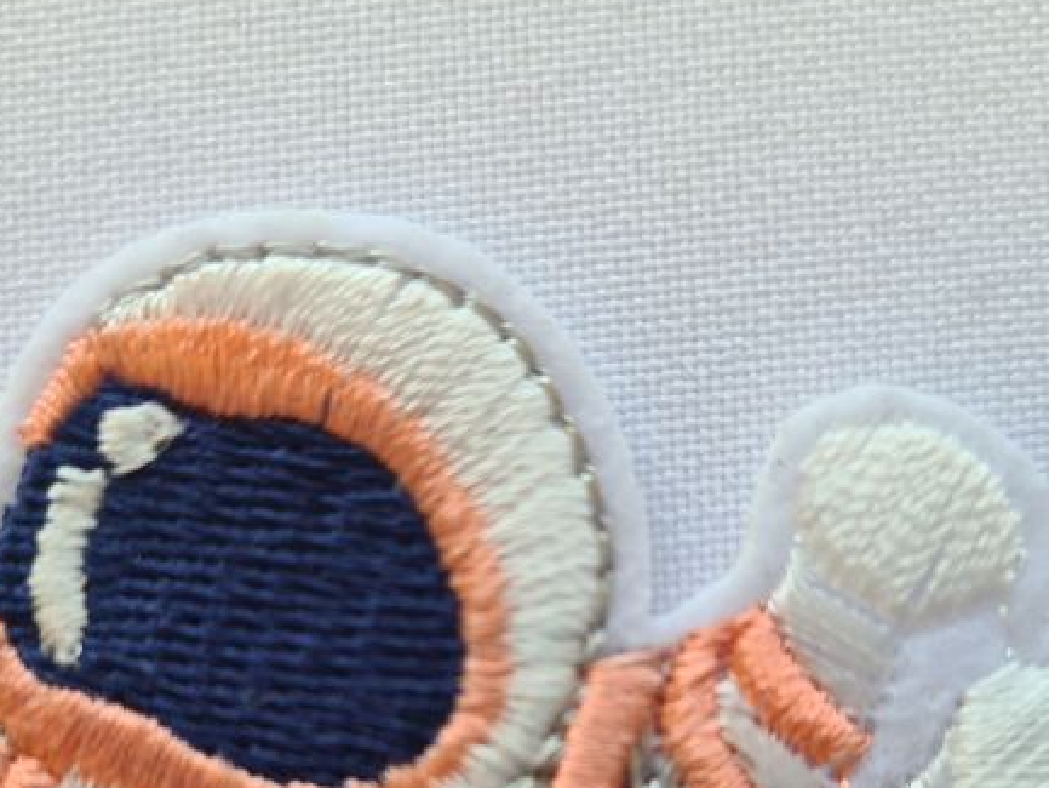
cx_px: 468
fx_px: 1455
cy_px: 696
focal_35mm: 48
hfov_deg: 39.6
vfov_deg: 29.2
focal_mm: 5.4
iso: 50
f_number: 1.8
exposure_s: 1/100
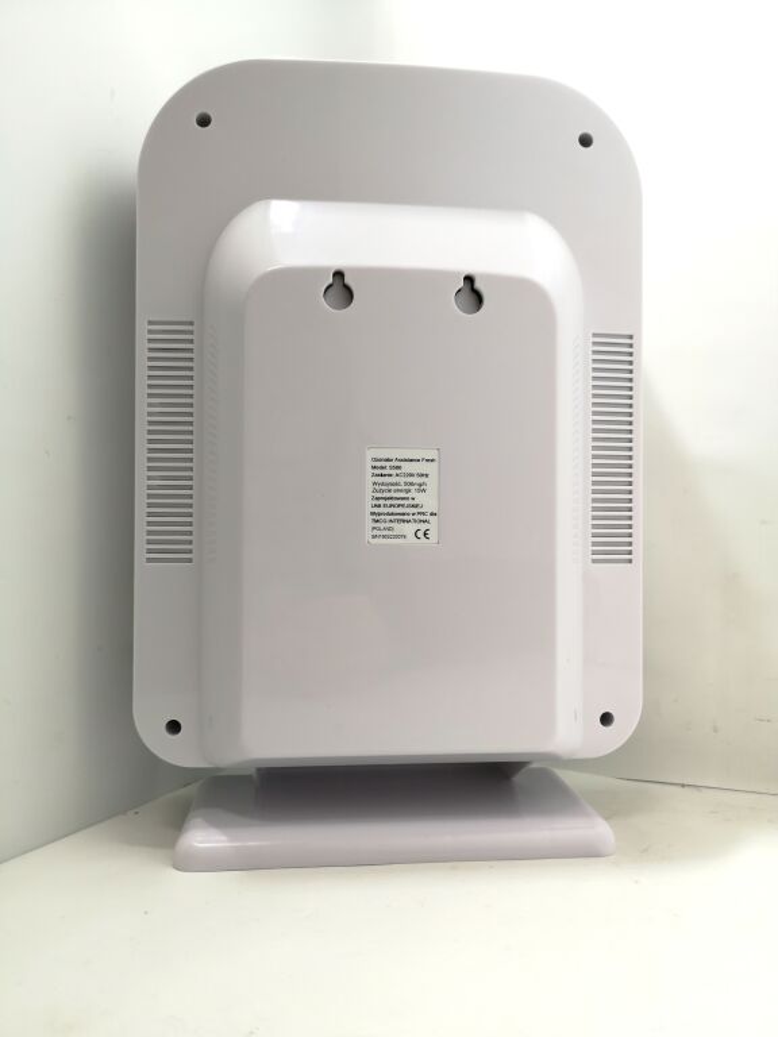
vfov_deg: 65.3
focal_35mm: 27
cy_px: 518
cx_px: 389
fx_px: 809
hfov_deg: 51.4
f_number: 1.8
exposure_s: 1/100
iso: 100
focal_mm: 5.58
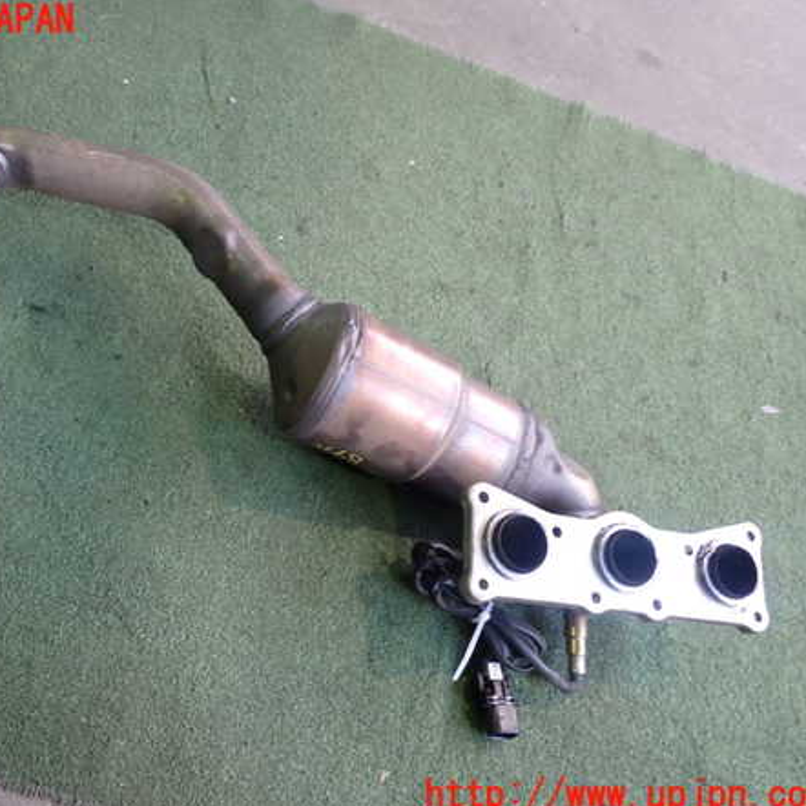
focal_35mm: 36
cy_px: 408
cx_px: 290
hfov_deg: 45.6
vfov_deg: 46.0
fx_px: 948
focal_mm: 5.4
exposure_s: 1/40
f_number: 2.3
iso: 200
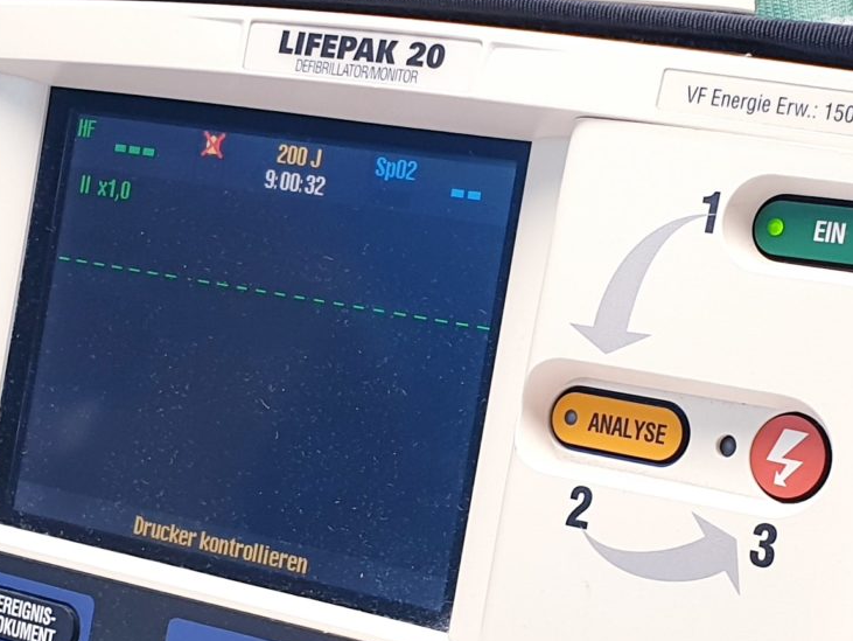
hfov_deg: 21.5
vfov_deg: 16.2
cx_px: 561
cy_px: 412
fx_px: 2244
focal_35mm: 91
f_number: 2.4
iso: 80
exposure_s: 1/50
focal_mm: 4.3
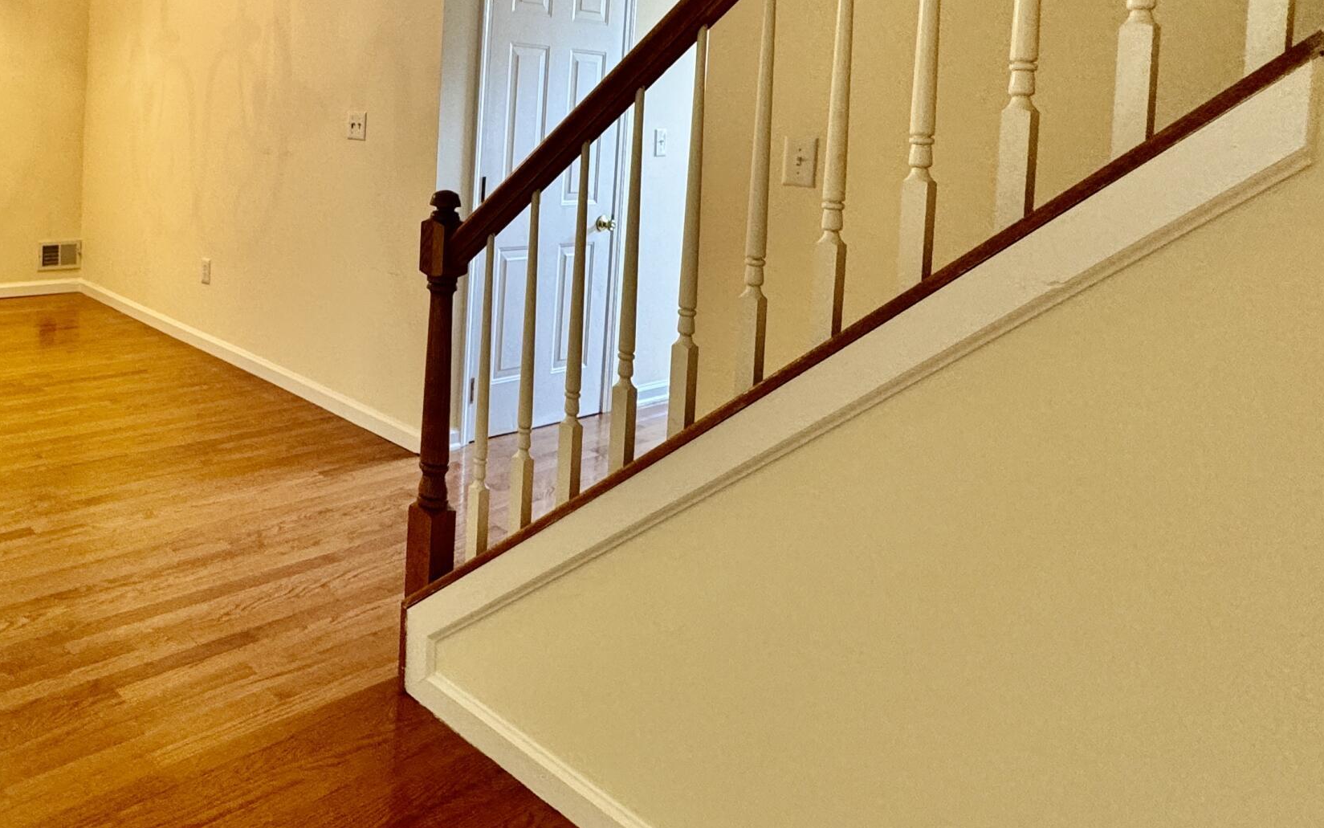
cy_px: 156
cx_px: 302
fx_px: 974
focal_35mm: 27
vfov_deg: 43.7
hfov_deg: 63.6
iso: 200
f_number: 2.2
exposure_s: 1/60
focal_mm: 2.22
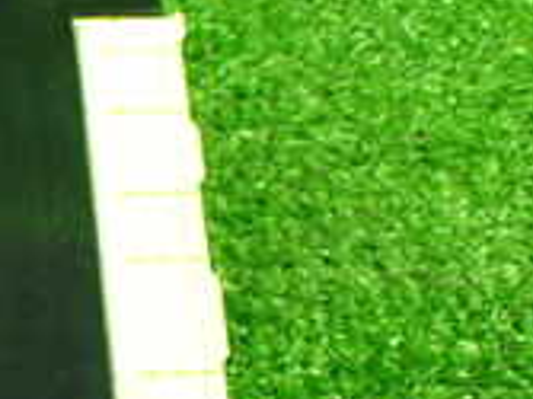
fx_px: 1662
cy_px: 348
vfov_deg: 13.6
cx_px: -144
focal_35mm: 108
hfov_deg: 17.2
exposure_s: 1/80
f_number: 2.3
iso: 800
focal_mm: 5.4
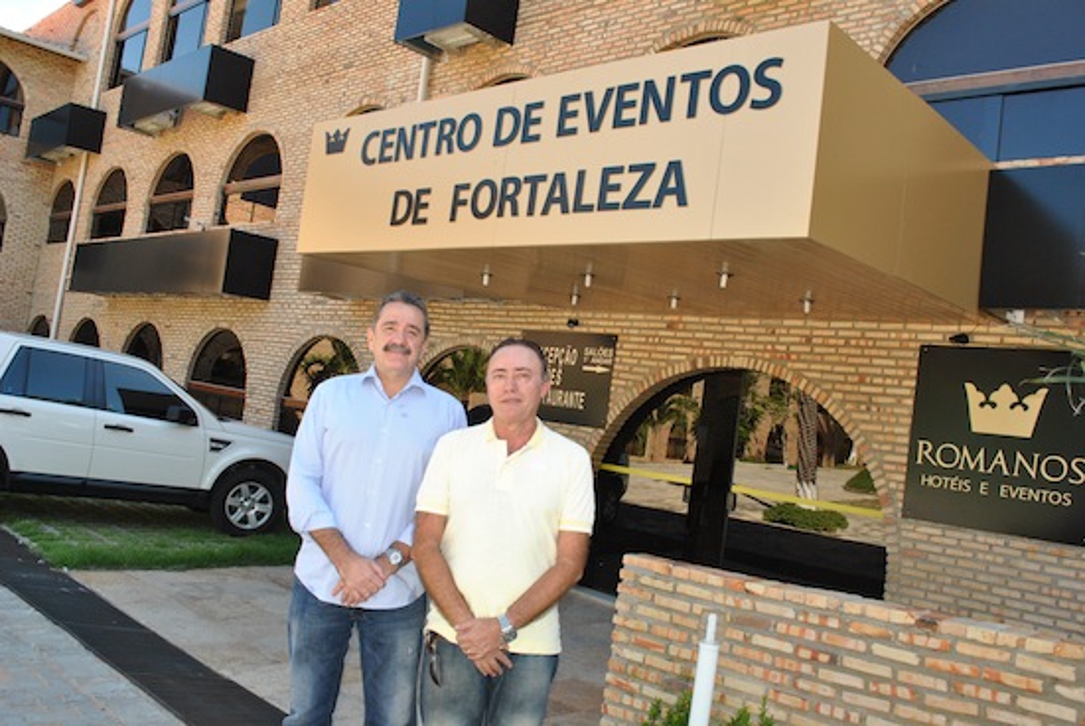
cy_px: 363
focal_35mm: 30
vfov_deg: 43.7
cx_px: 542
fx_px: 905
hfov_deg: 61.9
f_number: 8
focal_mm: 20
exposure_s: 1/200
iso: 400
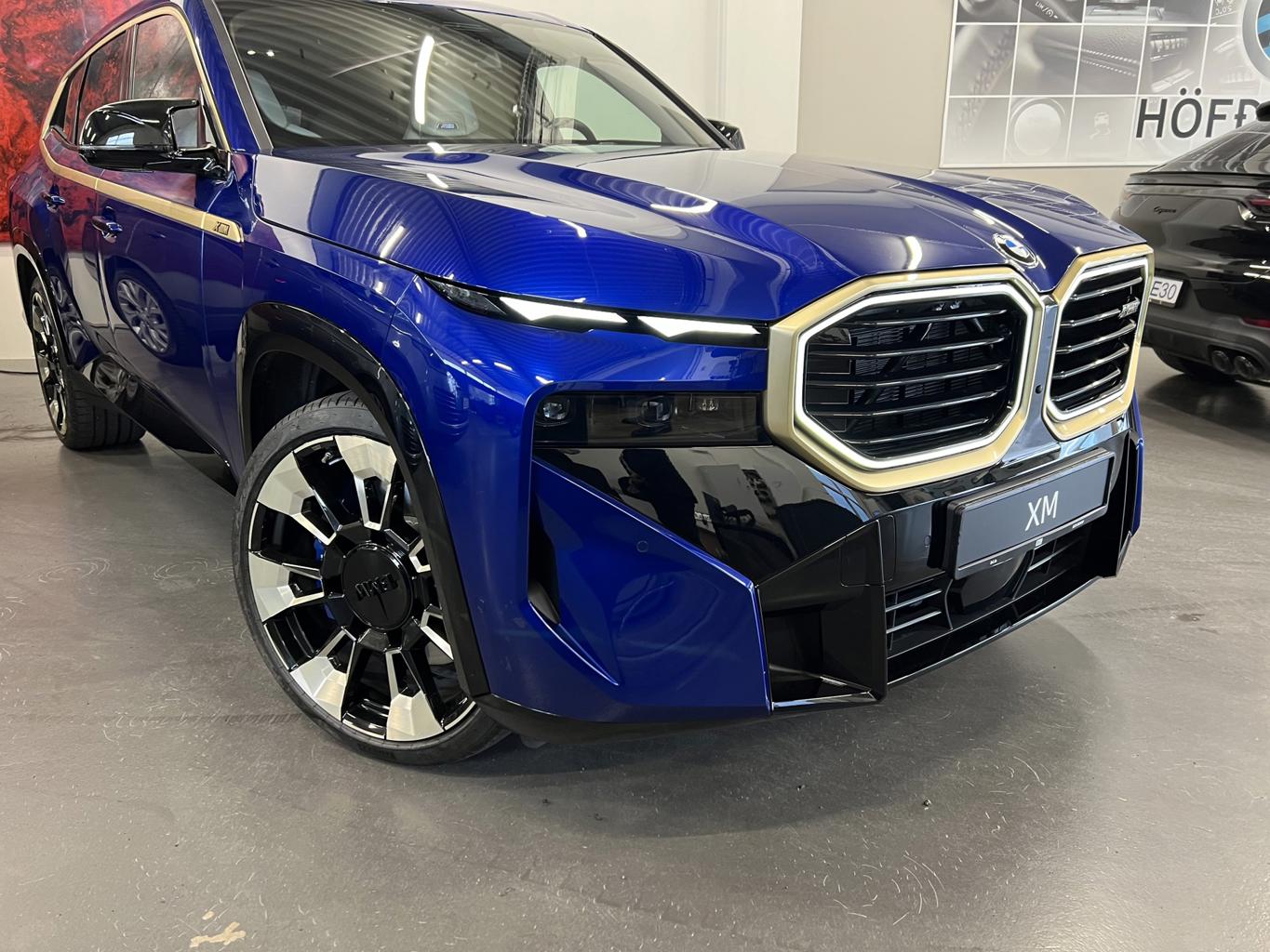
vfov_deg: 53.1
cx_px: 635
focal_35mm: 26
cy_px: 476
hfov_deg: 67.3
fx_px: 954
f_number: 1.5
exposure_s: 1/50
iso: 200
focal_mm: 5.7
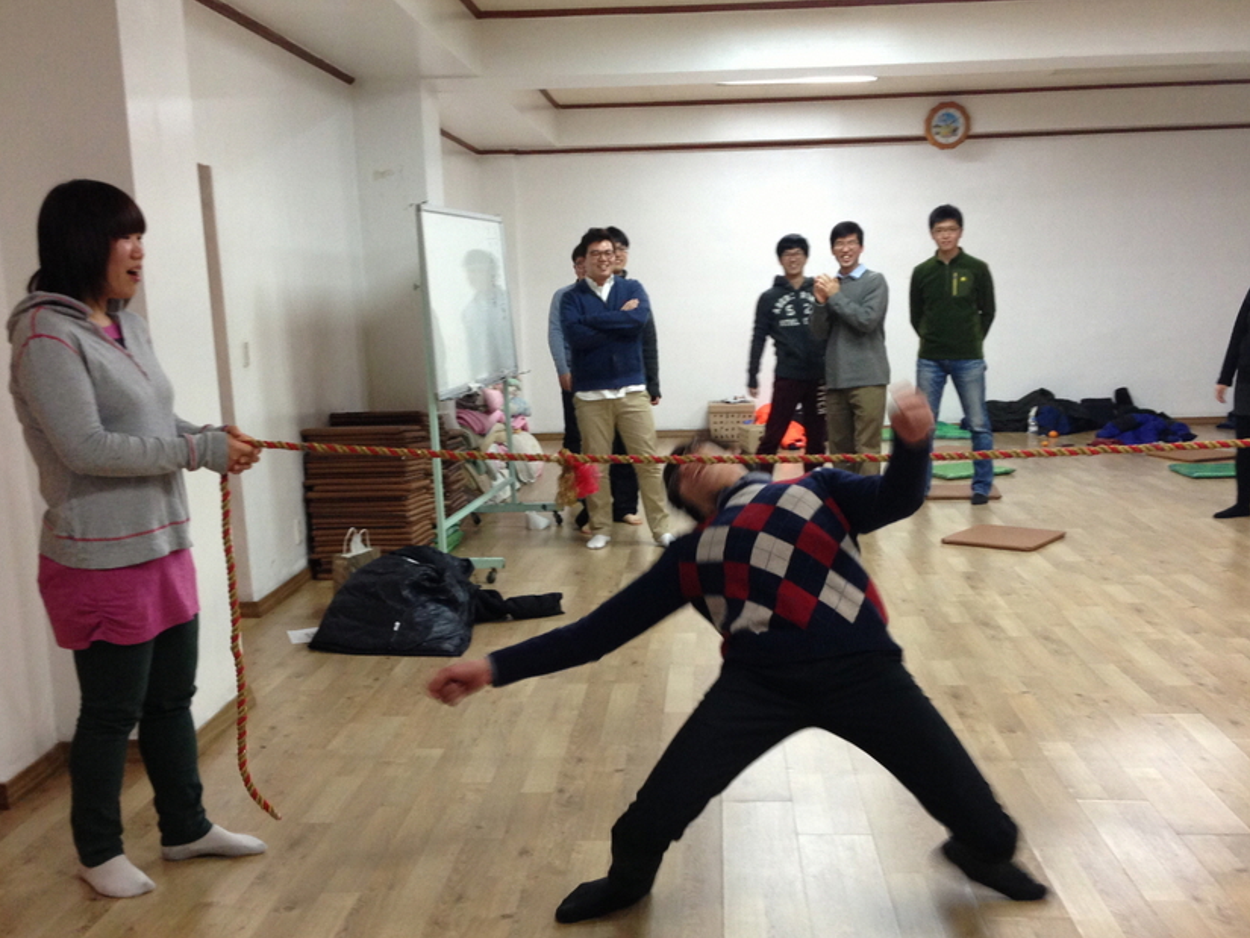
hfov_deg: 46.8
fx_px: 1445
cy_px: 544
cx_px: 653
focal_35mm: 40
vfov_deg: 35.9
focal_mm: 4.13
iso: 125
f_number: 2.4
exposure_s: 1/20
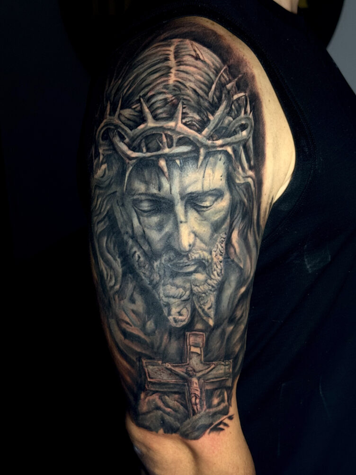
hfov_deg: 29.7
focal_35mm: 49
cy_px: 239
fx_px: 672
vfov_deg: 38.9
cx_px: 178
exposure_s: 1/50
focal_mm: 6.76
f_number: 1.78
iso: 80
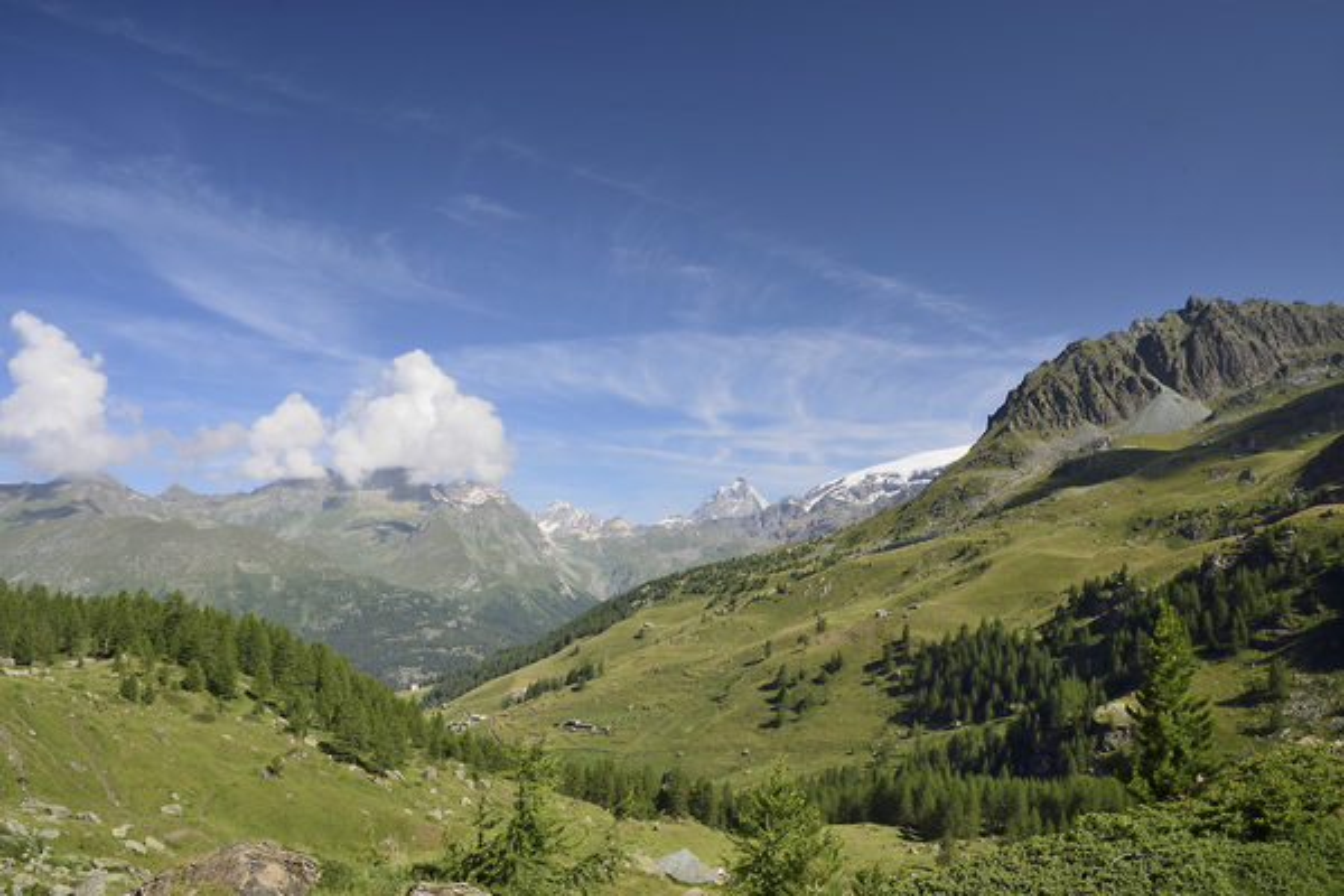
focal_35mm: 24
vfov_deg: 53.1
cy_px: 448
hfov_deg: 73.7
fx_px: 896
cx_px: 672
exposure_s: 1/25
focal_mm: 16
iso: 180
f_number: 18
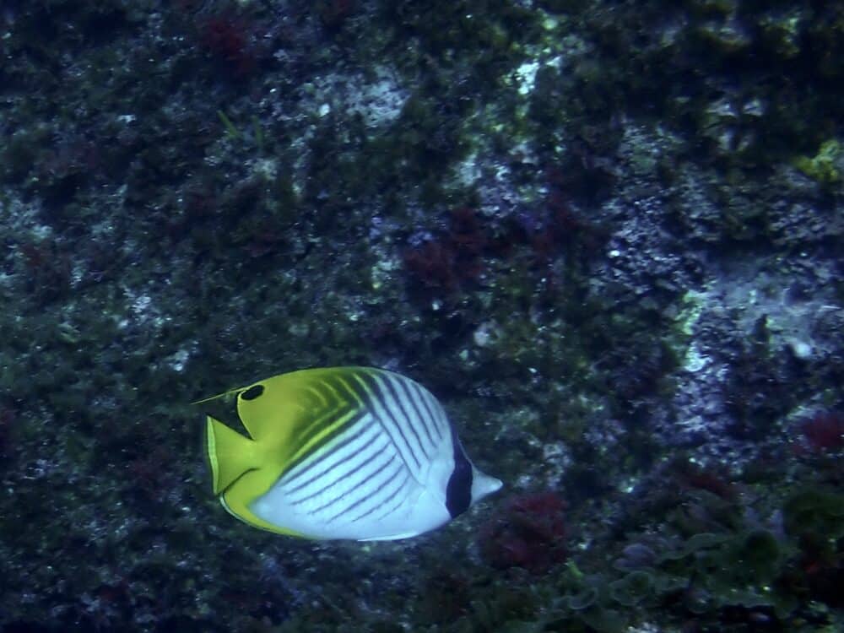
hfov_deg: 31.2
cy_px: 316
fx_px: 1512
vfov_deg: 23.7
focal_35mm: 62
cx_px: 422
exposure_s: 1/125
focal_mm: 11.09
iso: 200
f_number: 5
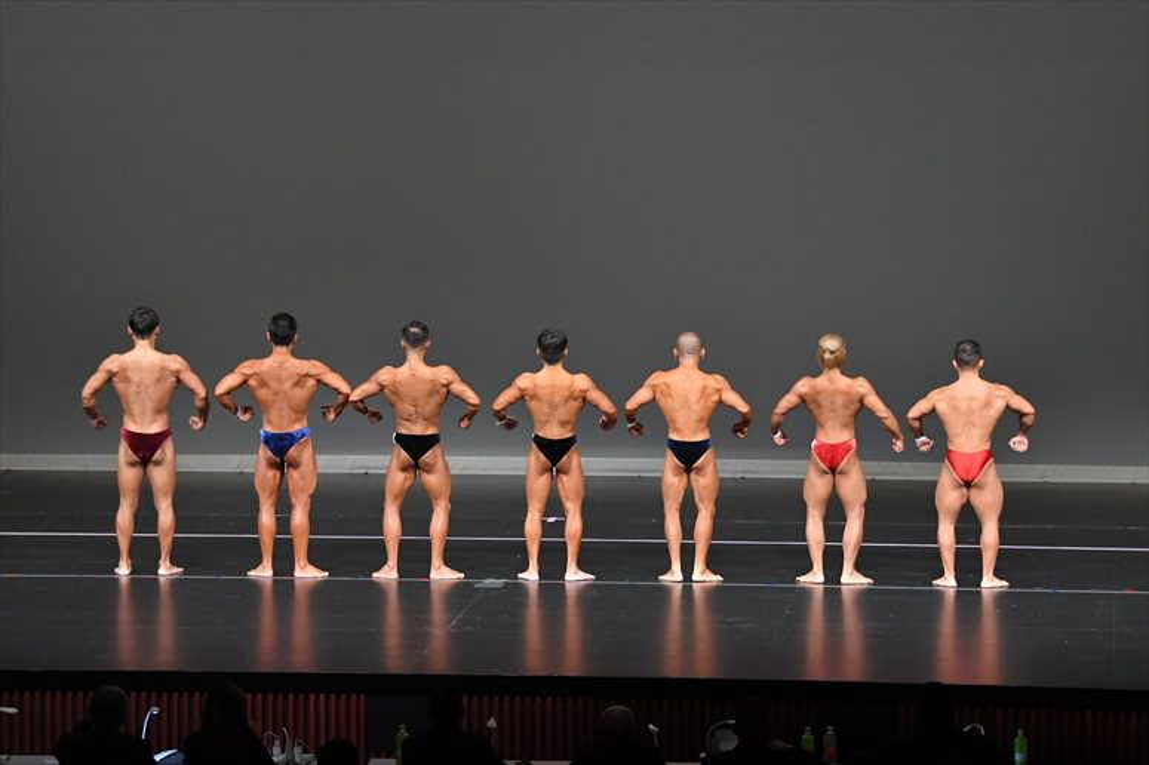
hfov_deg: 14.9
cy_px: 382
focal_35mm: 138
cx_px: 574
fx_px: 4402
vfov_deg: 9.9
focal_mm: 92
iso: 4000
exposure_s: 1/400
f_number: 5.6
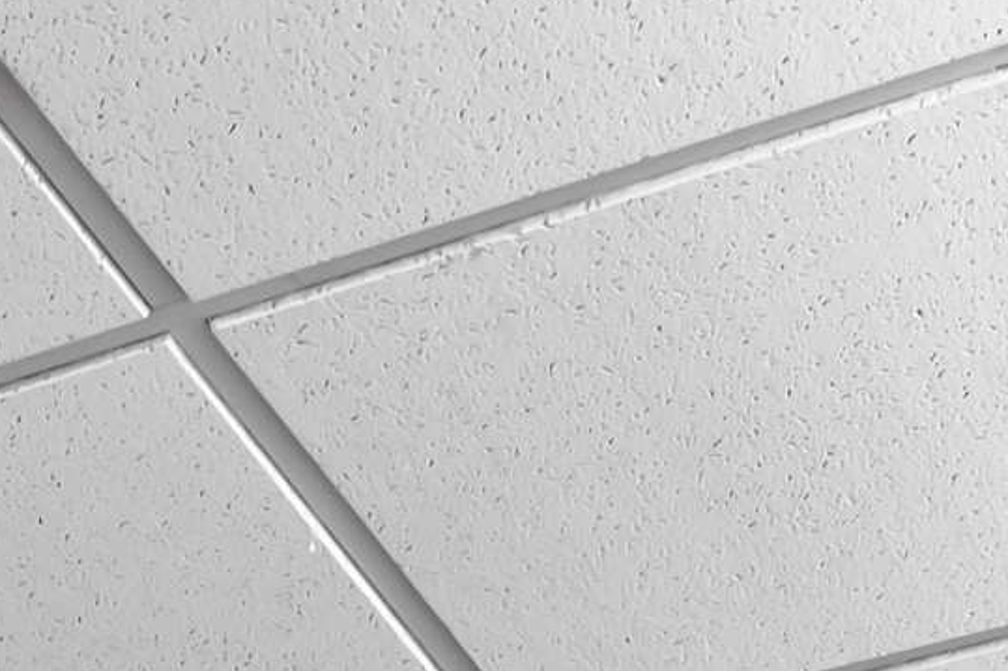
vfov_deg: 8.6
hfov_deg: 17.2
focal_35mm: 118
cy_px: 2291
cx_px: 140
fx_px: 3291
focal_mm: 16.5
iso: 800
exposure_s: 1/3
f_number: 8
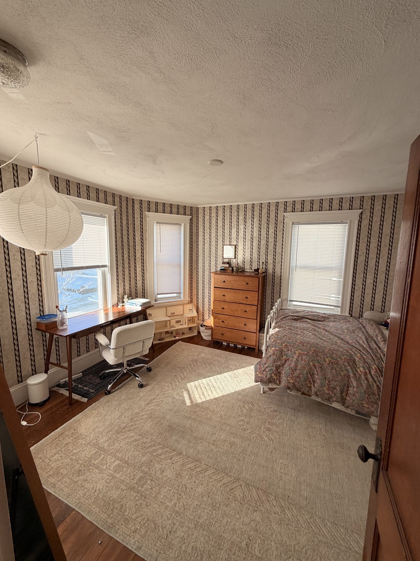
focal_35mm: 14
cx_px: 210
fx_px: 226
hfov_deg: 85.7
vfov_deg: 102.1
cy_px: 280
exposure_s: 1/121
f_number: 2.2
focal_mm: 2.22
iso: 80
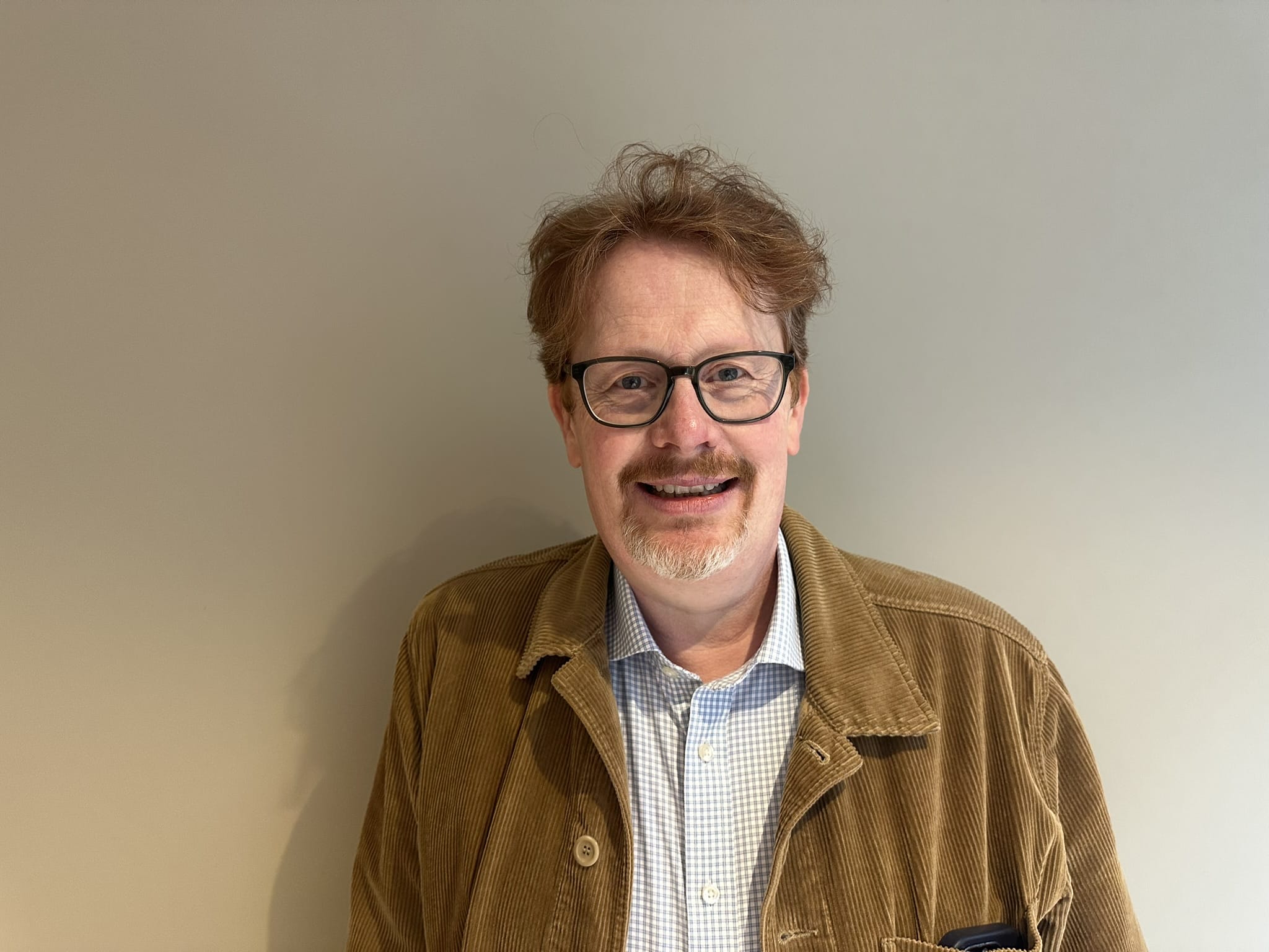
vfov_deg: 56.8
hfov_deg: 71.6
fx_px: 880
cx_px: 634
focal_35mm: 24
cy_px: 476
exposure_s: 1/60
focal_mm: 6.86
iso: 250
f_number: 1.78
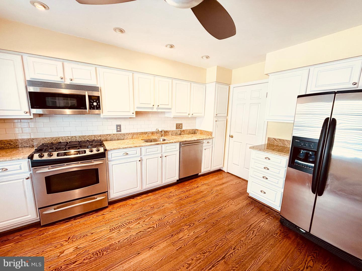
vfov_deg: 85.7
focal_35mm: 14
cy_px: 136
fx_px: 146
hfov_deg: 102.1
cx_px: 181
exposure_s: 1/120
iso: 160
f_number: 2.2
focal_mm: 2.22
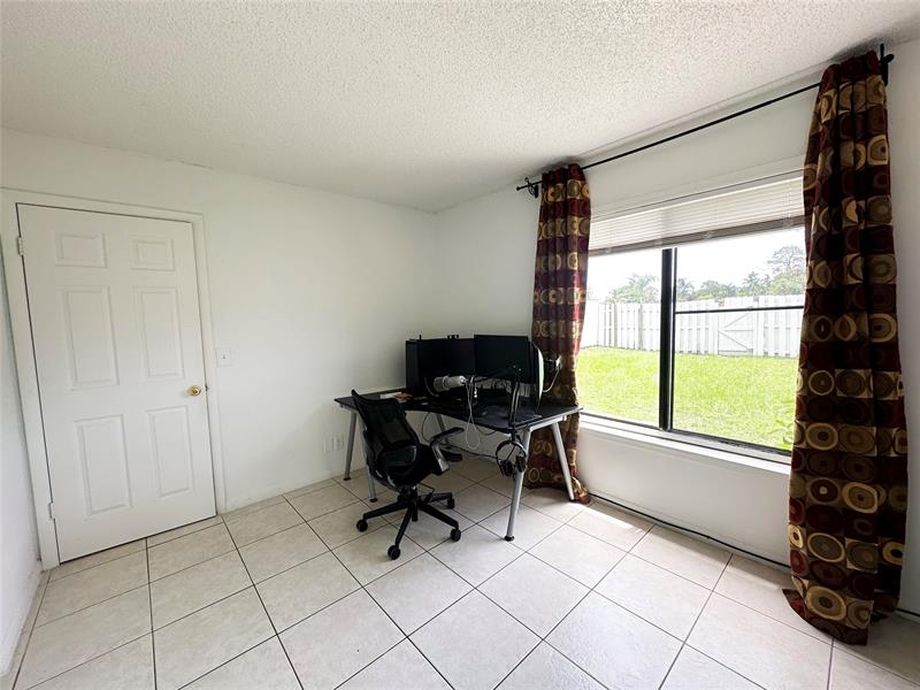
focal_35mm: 14
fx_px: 372
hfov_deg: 102.1
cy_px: 345
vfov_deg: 85.7
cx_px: 460
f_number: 2.2
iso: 50
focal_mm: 2.22
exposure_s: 1/99
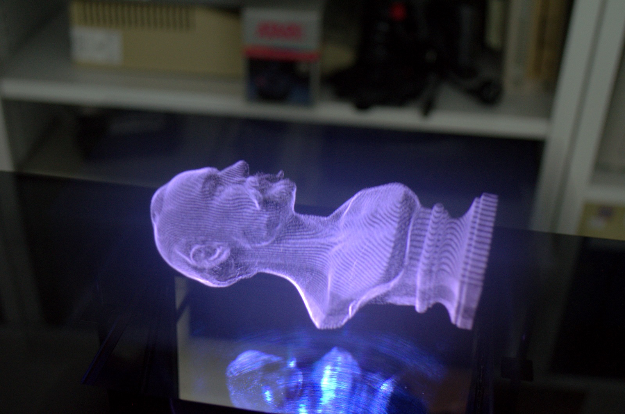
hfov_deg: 41.2
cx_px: 312
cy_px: 207
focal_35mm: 48
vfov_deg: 28.0
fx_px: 832
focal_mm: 32
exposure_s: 1/15
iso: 640
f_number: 4.8
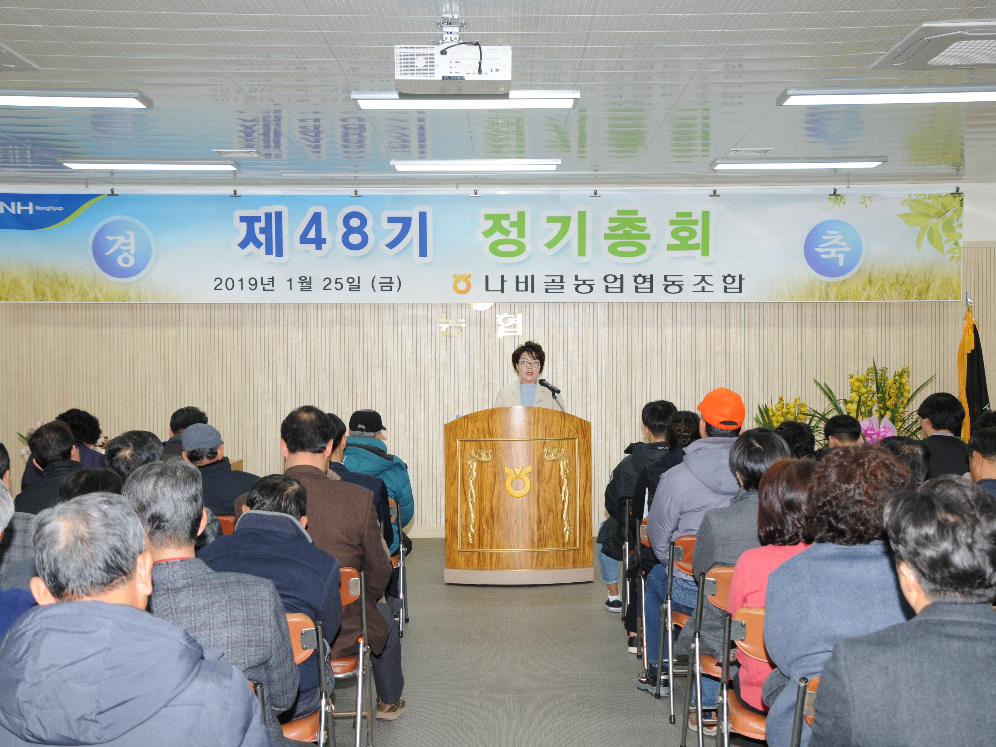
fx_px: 1410
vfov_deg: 29.7
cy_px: 373
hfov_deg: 38.9
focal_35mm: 49
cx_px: 519
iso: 400
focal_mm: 30
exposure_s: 1/60
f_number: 5.6
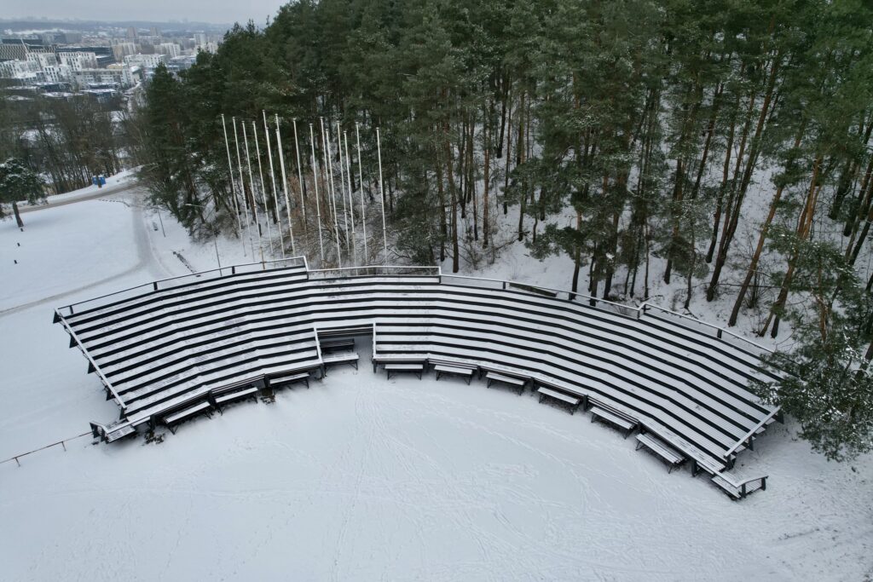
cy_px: 291
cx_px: 436
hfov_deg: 78.6
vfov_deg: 57.2
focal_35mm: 22
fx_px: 534
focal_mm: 8.38
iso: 100
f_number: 2.8
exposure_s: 1/500
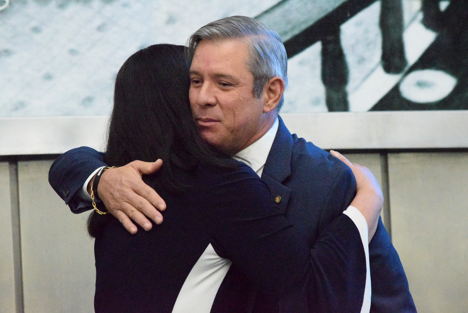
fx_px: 2927
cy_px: 156
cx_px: 234
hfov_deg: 9.1
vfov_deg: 6.1
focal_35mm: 225
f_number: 8
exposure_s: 1/250
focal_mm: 150
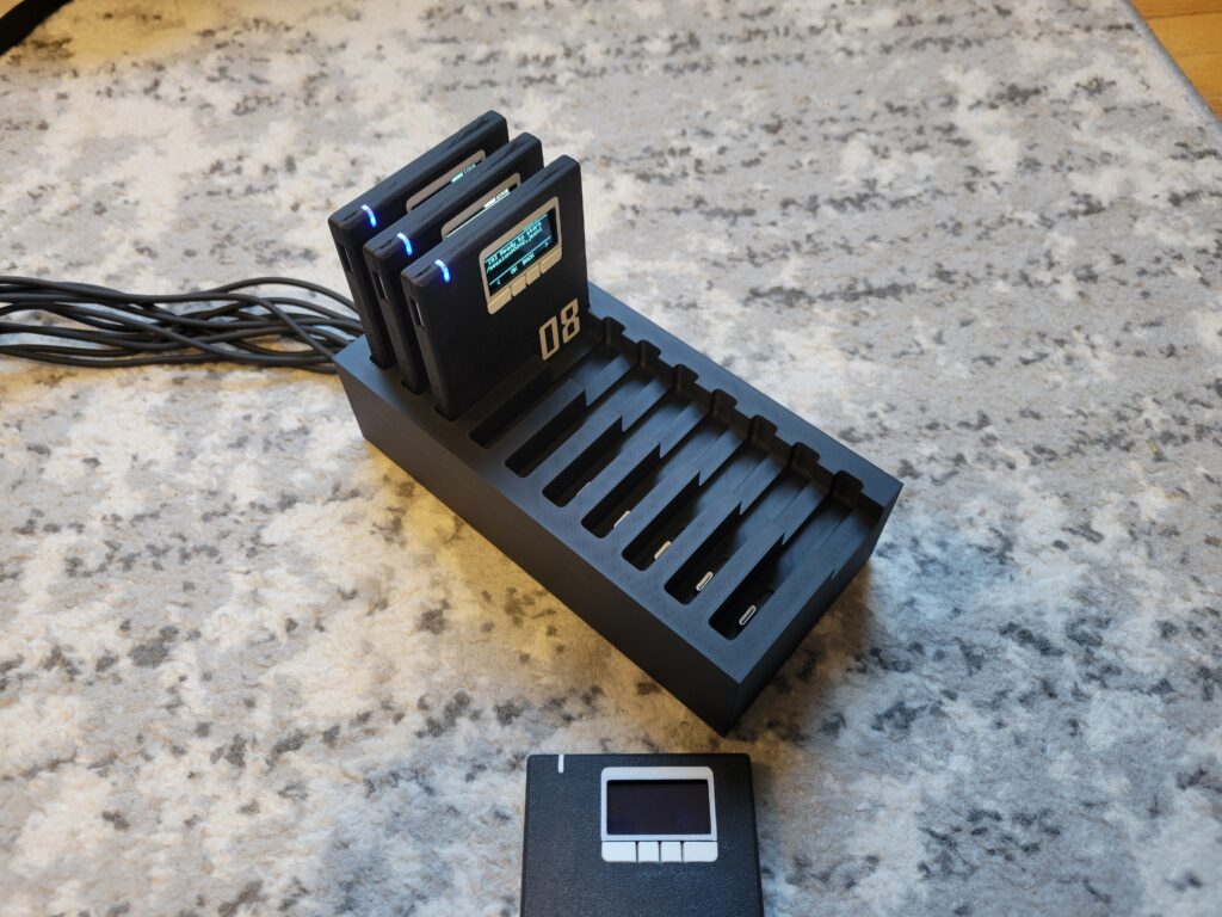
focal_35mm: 26
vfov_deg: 53.1
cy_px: 458
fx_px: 918
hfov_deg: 67.3
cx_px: 611
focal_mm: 5.4
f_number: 1.8
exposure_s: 1/40
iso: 200
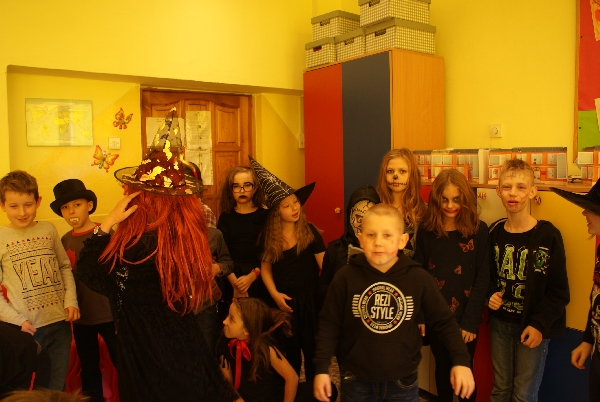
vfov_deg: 48.1
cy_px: 201
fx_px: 451
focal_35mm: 27
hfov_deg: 67.3
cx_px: 300
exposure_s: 1/40
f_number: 4
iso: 100
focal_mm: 18
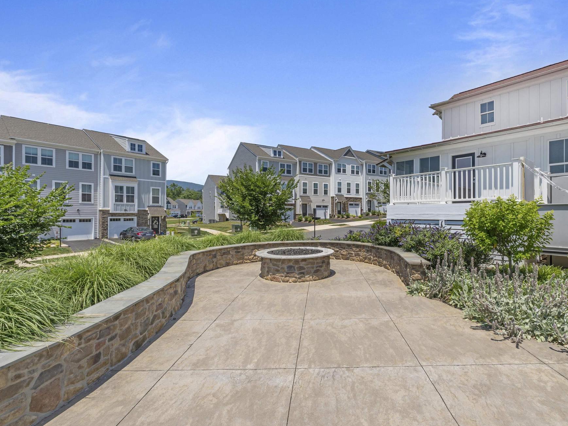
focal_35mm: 17
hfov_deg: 90.4
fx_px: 279
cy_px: 222
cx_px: 324
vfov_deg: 74.7
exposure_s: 1/200
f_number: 10
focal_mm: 10
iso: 100
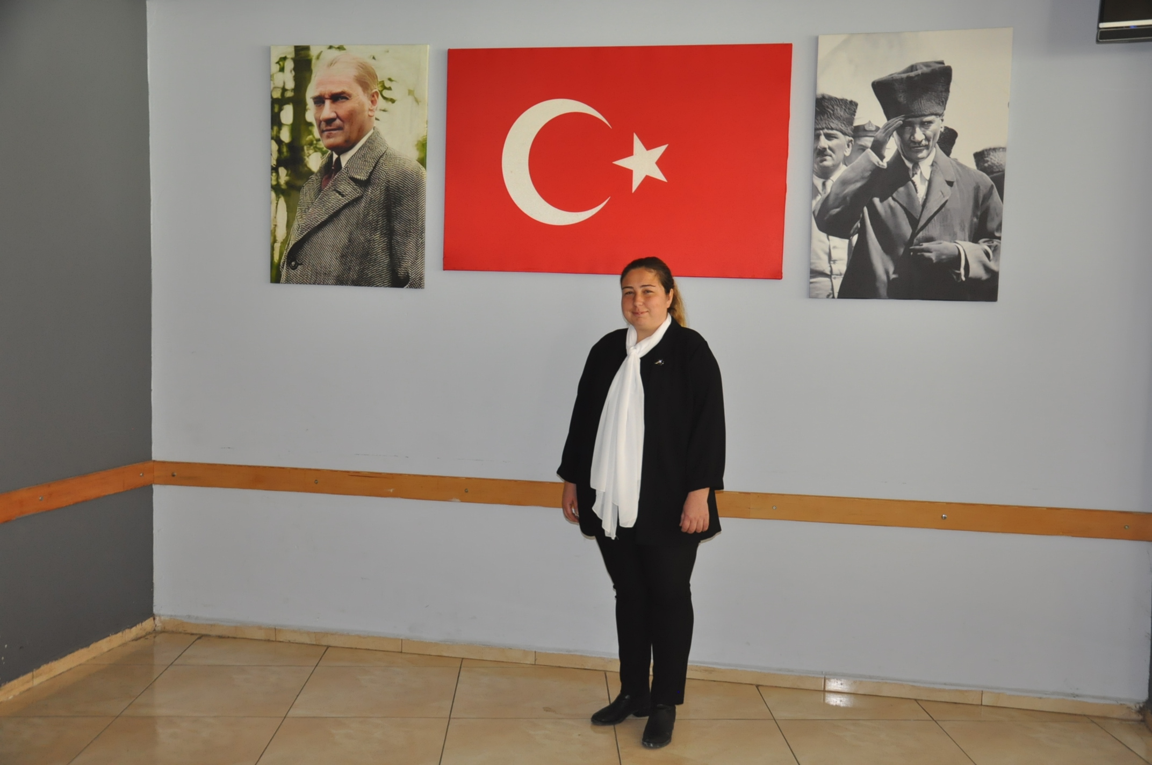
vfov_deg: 35.4
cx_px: 576
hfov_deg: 51.3
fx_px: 1199
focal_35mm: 38
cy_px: 382
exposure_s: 1/60
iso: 800
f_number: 4
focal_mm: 25
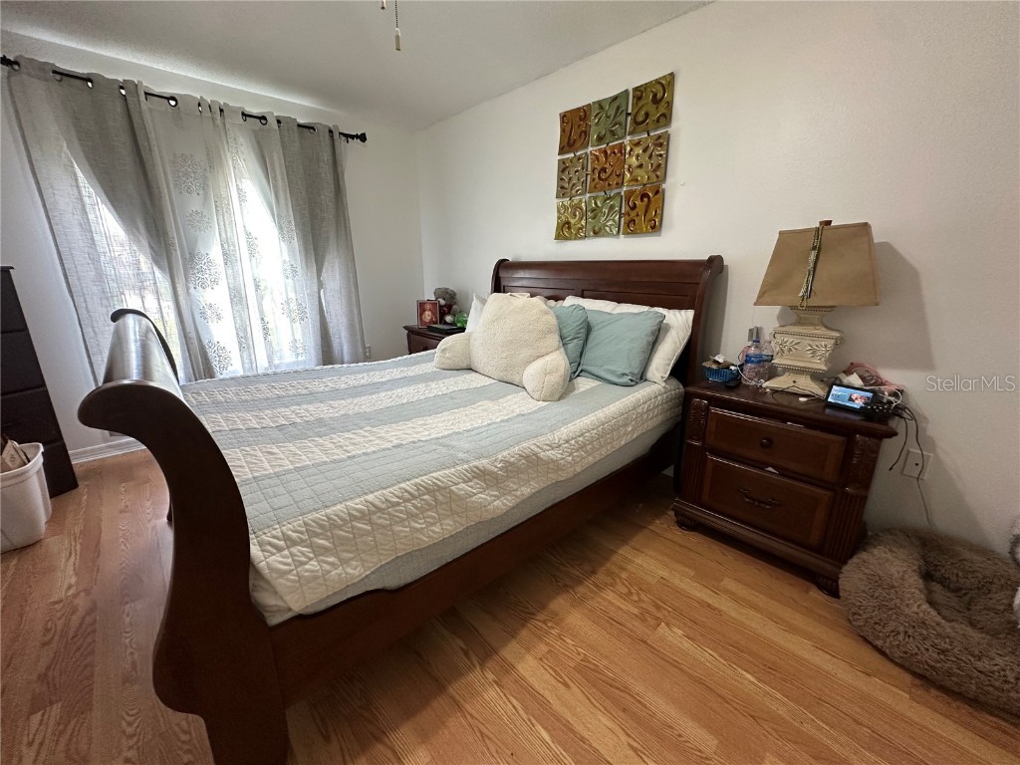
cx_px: 510
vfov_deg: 85.7
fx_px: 413
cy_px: 382
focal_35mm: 14
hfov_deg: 102.1
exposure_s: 1/60
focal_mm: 2.22
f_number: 2.2
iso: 200
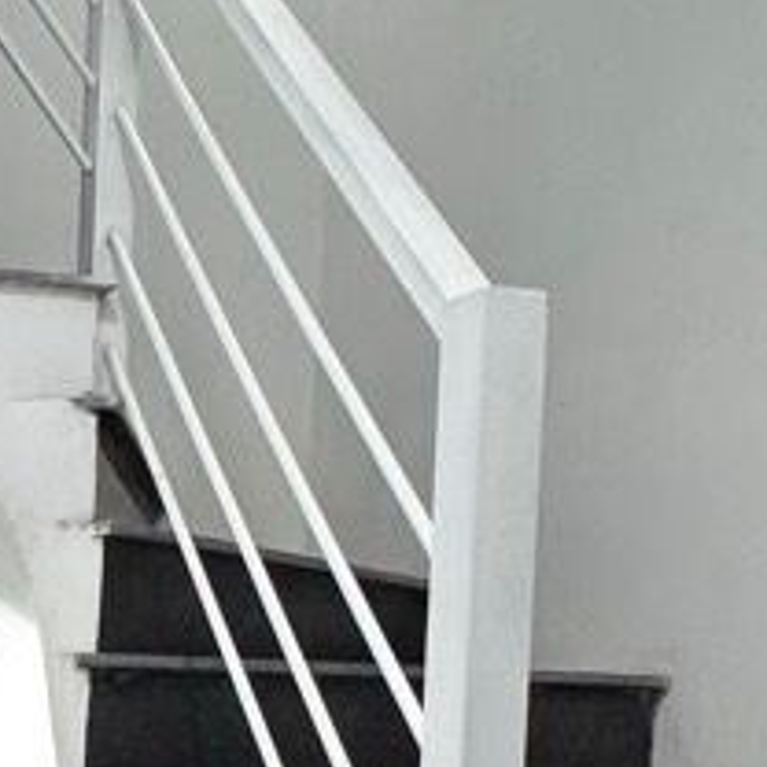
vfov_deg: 26.7
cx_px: -262
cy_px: 756
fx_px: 1529
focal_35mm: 61
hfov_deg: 24.2
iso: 200
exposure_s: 1/100
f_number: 2.2
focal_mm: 2.22
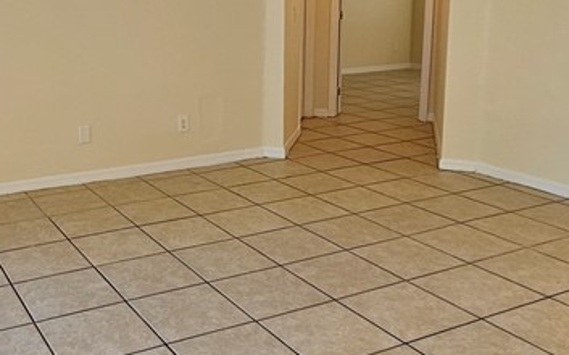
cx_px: 168
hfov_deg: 48.1
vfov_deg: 31.5
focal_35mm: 40
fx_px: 620
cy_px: 102
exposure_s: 1/60
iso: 100
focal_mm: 2.2
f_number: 2.2
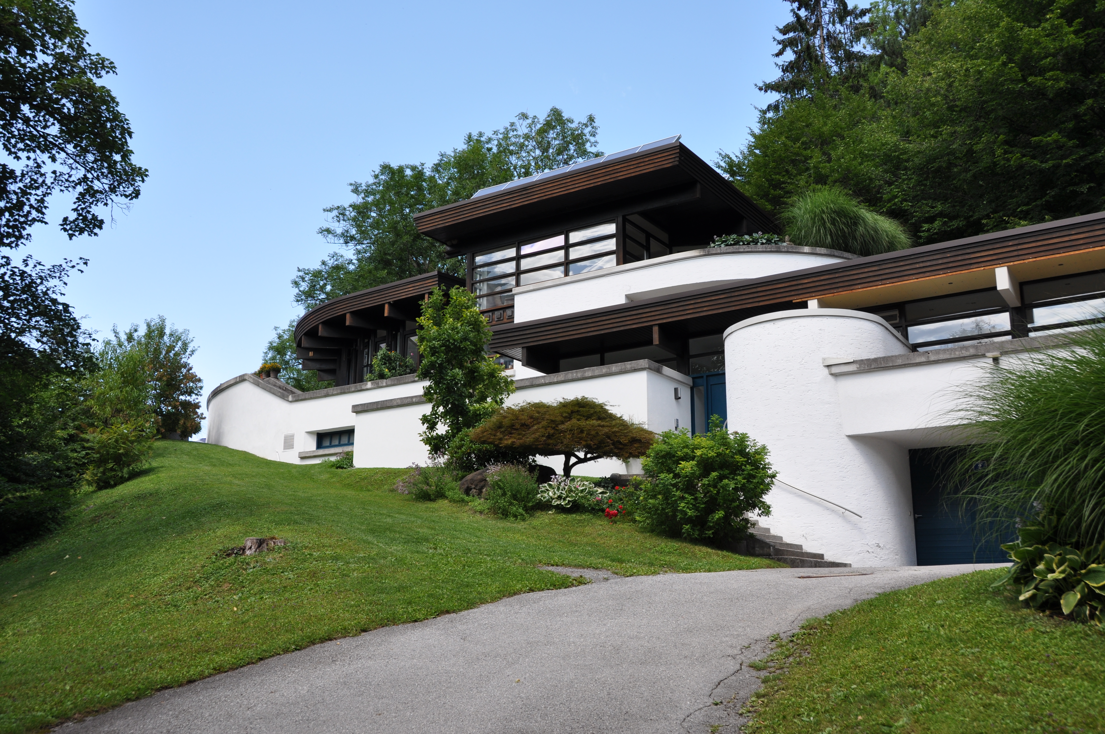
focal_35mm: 33
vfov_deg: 39.9
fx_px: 1012
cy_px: 367
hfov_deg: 57.3
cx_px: 552
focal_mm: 22
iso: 200
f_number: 7.1
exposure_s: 1/200
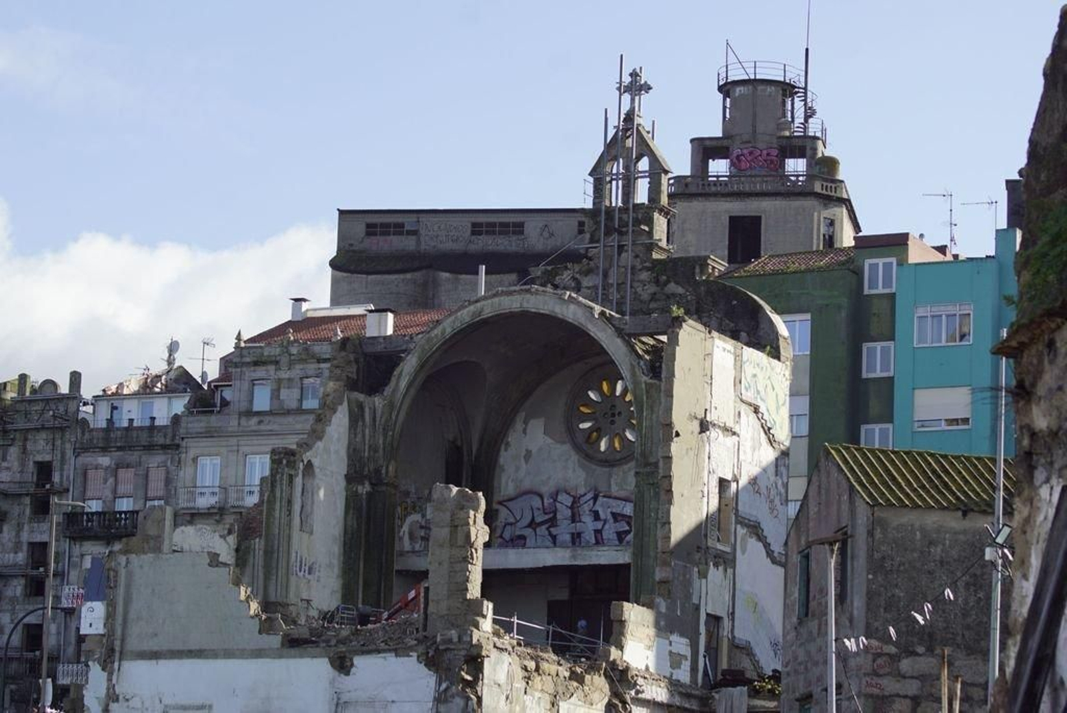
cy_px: 356
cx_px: 534
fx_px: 3336
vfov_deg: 12.2
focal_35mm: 112
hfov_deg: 18.2
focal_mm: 75
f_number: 8
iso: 200
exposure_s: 1/400
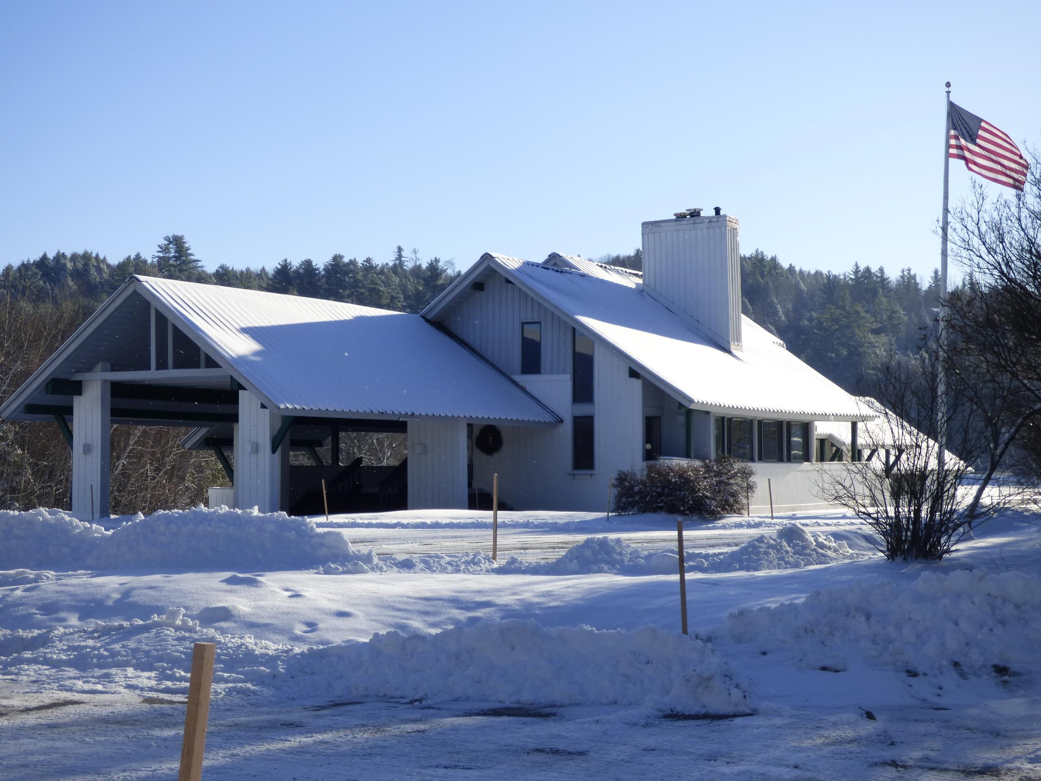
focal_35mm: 58
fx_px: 1744
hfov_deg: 33.2
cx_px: 520
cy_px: 390
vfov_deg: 25.2
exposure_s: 1/800
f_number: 4.1
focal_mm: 10.34
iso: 100
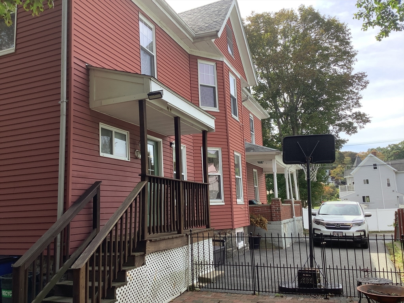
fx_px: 362
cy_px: 152
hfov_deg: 58.4
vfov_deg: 45.4
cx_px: 202
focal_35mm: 31
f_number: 2.4
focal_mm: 3.3
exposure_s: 1/228
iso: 25
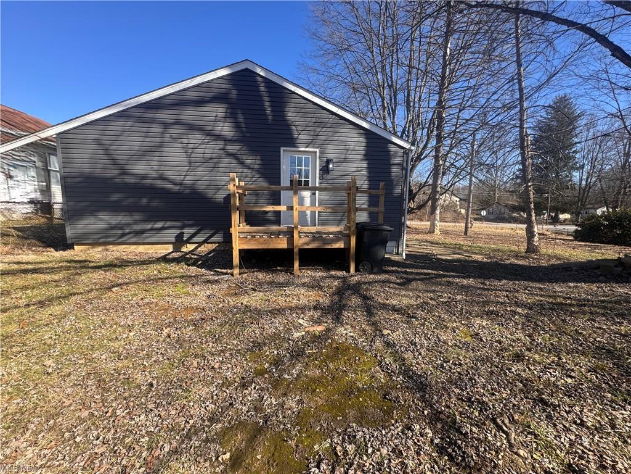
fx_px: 255
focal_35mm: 14
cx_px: 316
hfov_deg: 102.1
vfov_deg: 85.7
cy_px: 237
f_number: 2.2
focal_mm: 2.22
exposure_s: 1/501
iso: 40
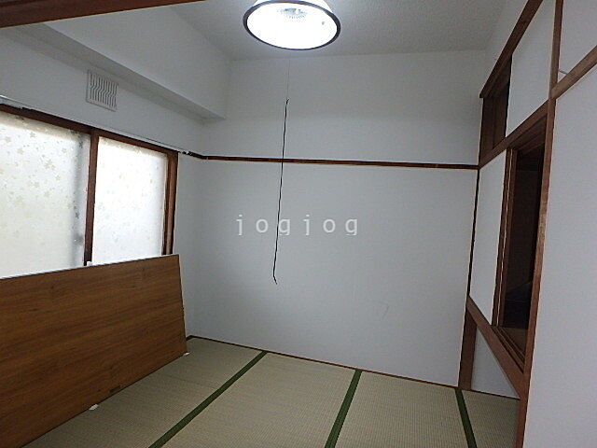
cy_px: 224
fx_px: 362
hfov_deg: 79.0
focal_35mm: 21
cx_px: 298
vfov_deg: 63.4
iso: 200
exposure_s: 1/30
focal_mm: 3.7
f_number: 3.5
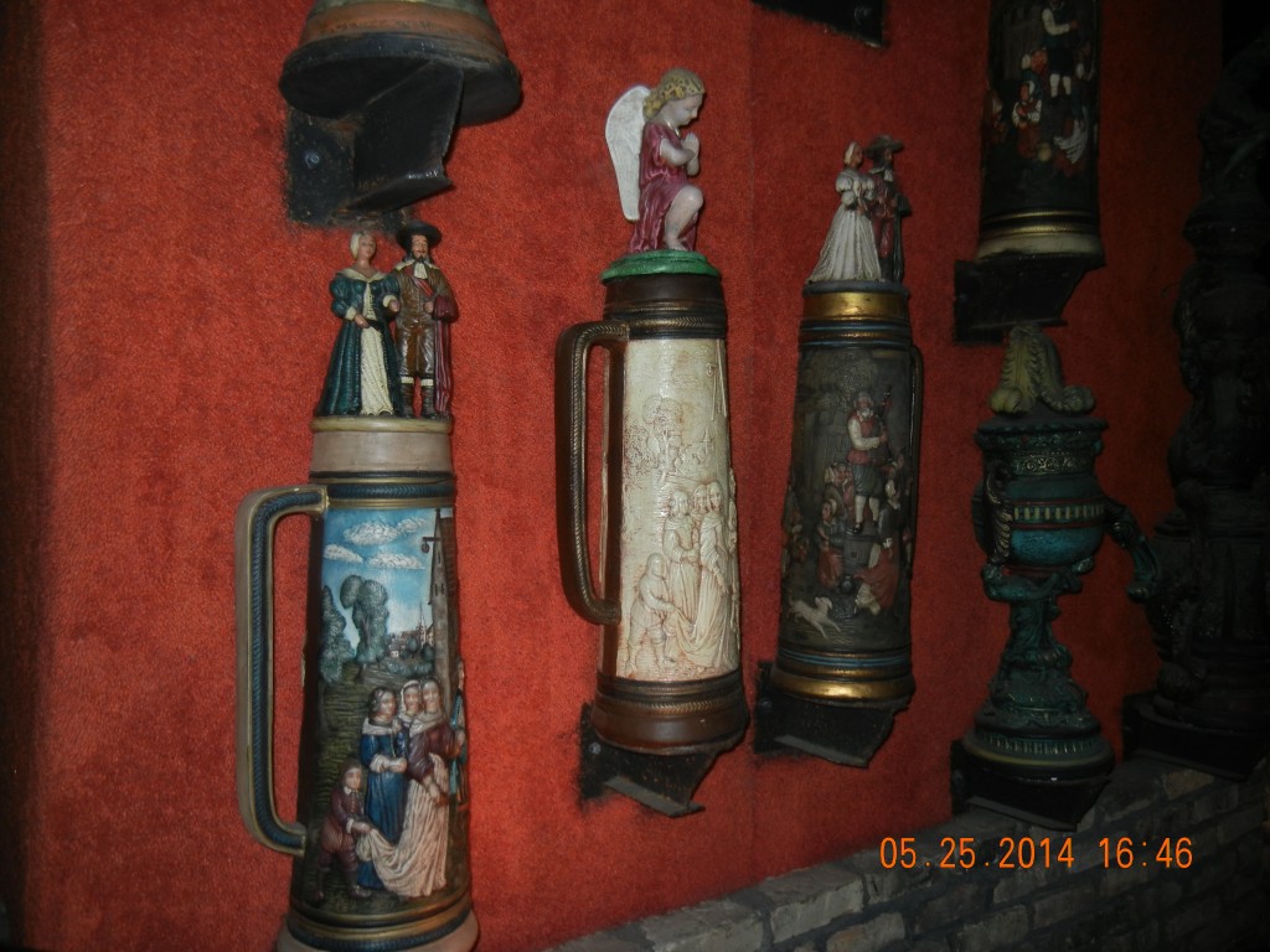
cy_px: 476
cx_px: 635
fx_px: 1101
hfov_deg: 60.0
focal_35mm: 30
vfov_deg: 46.8
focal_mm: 5.4
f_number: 3.5
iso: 200
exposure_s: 1/30
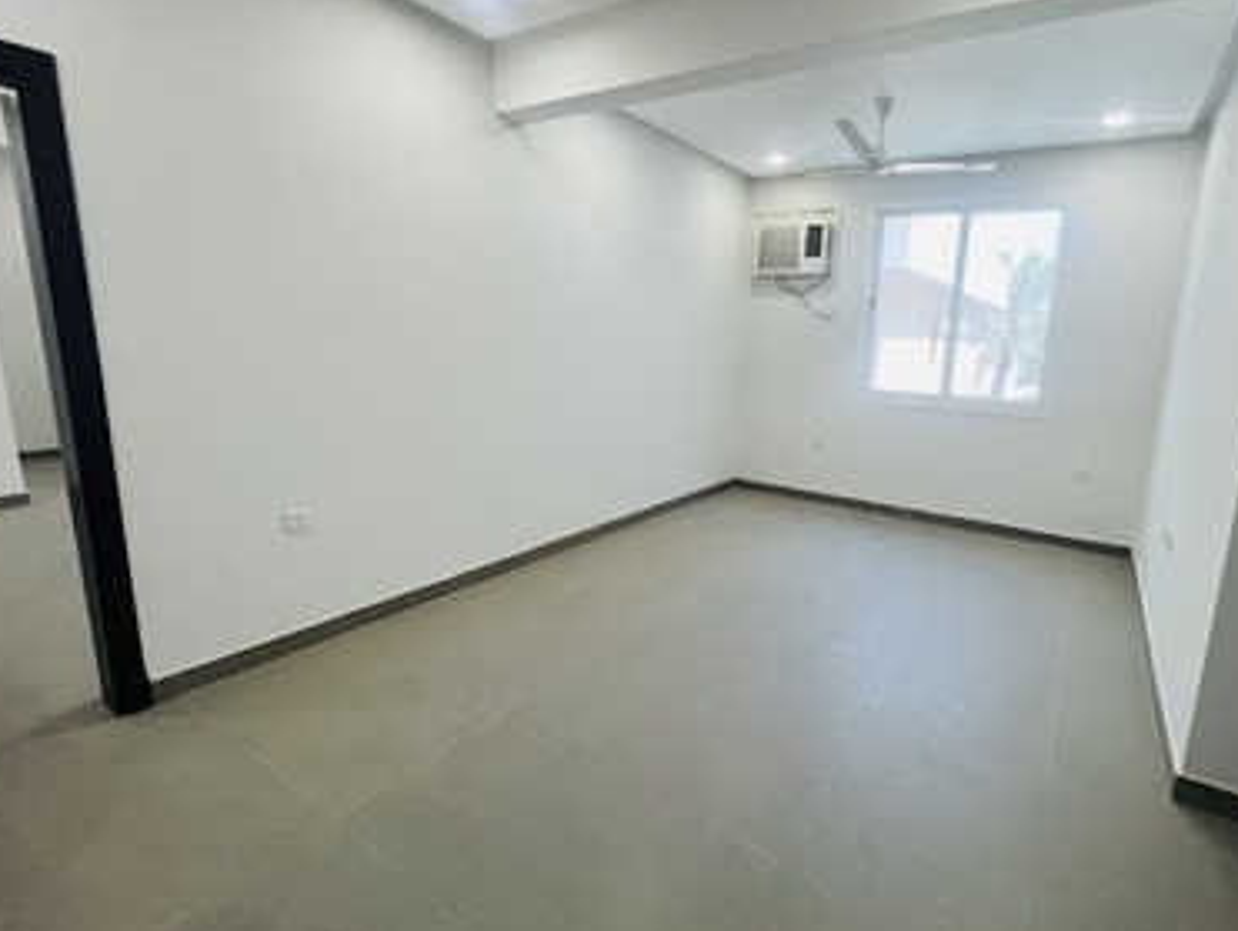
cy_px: 455
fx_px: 573
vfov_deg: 78.2
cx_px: 712
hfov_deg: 93.7
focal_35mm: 16
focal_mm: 1.57
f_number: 1.8
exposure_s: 1/99
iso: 125
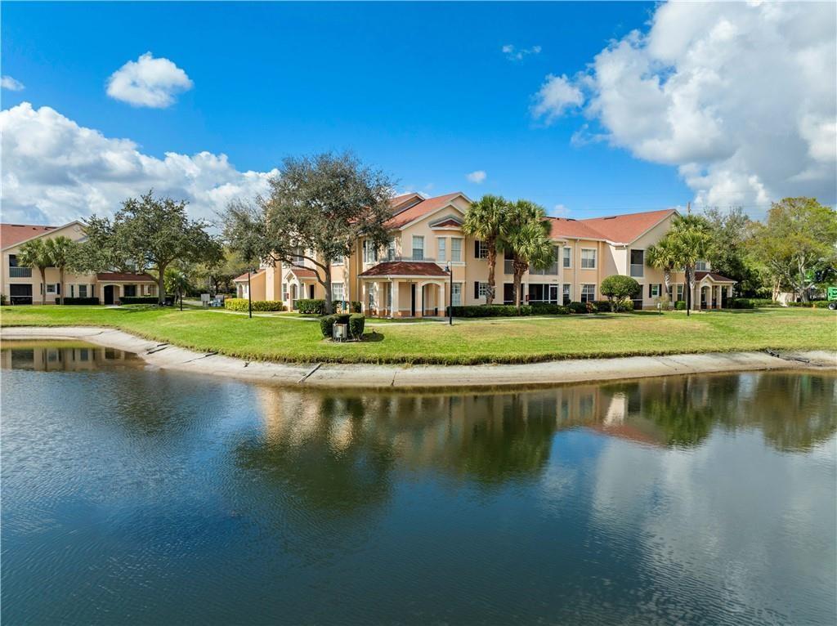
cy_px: 313
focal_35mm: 24
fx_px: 580
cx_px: 418
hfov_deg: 71.6
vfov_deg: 56.7
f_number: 2.8
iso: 110
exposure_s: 1/1250
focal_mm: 12.29
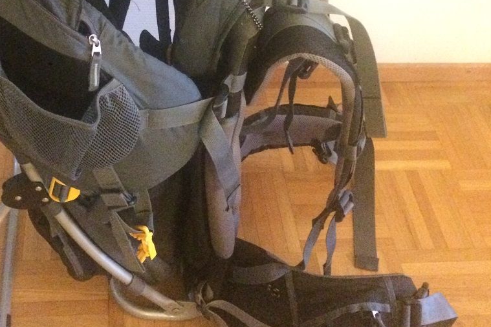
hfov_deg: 37.2
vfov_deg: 24.2
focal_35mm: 53
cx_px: 173
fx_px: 723
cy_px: -11
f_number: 2.2
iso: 1600
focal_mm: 4.15
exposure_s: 1/17
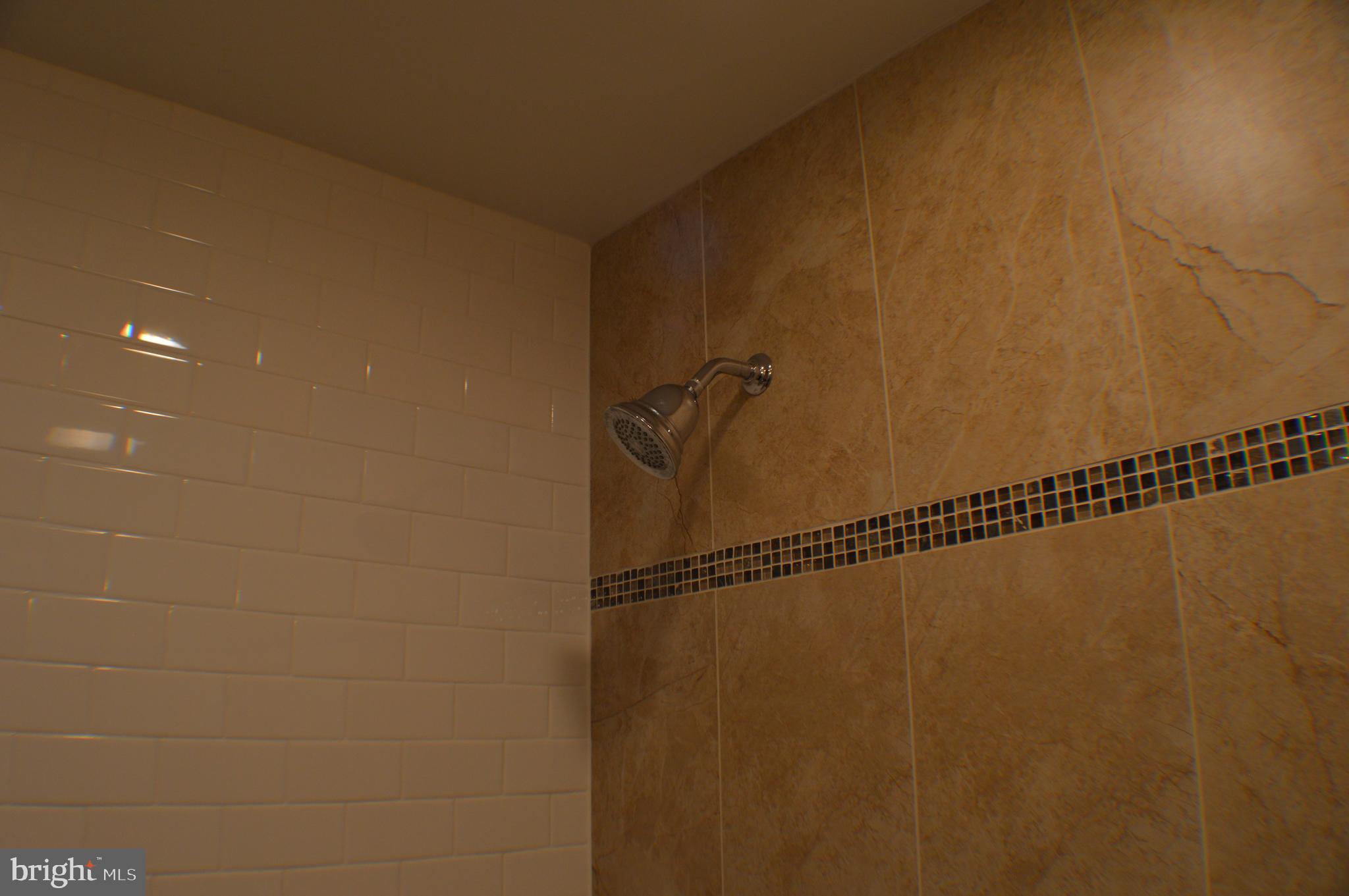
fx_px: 1123
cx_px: 674
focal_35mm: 30
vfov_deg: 43.5
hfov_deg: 62.0
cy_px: 448
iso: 400
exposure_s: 1/100
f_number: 5
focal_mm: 20
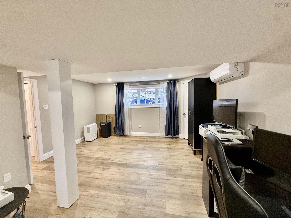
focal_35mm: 14
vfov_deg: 85.7
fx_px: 118
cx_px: 146
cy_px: 109
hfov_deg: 102.1
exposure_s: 1/60
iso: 320
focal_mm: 2.22
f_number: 2.2
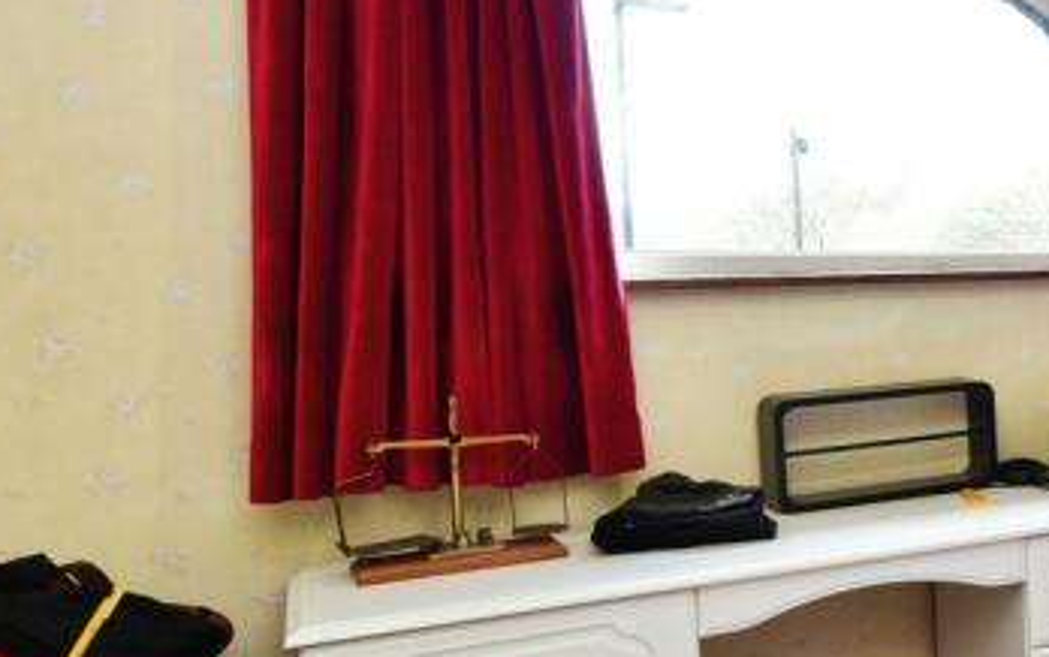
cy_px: 371
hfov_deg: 34.0
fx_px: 1201
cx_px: 1359
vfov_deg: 30.6
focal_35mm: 42
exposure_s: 1/90
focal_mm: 14
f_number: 4.8
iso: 400
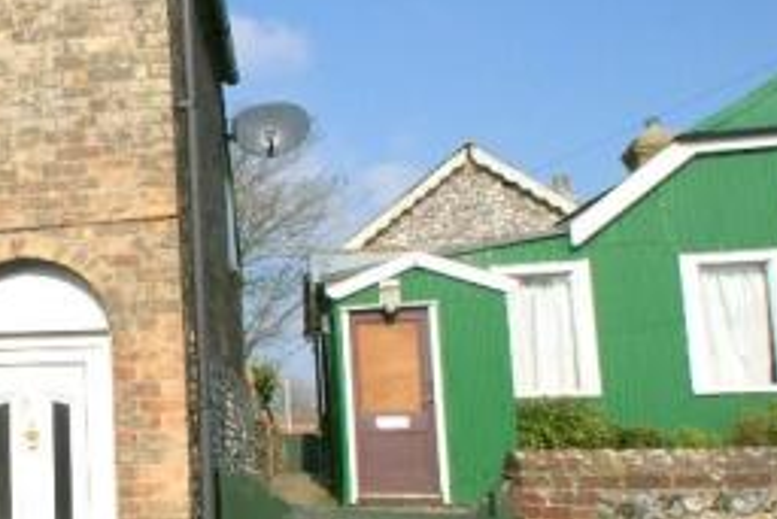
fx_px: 993
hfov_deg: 34.8
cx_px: -135
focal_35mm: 46
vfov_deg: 29.2
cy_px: 314
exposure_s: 1/320
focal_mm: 12
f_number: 10
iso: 100
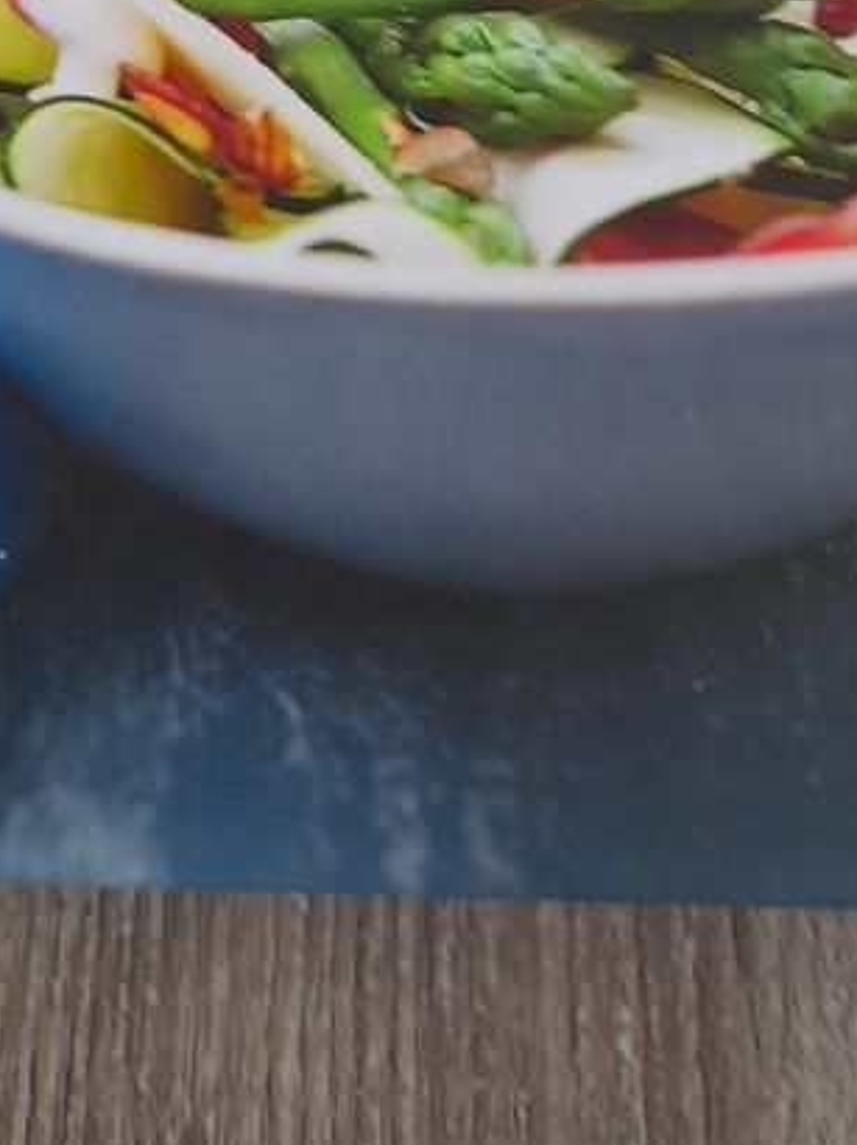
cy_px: -78
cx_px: 444
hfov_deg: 24.0
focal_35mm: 61
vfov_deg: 29.0
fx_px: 2016
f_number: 2
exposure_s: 1/30
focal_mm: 4.6
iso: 400
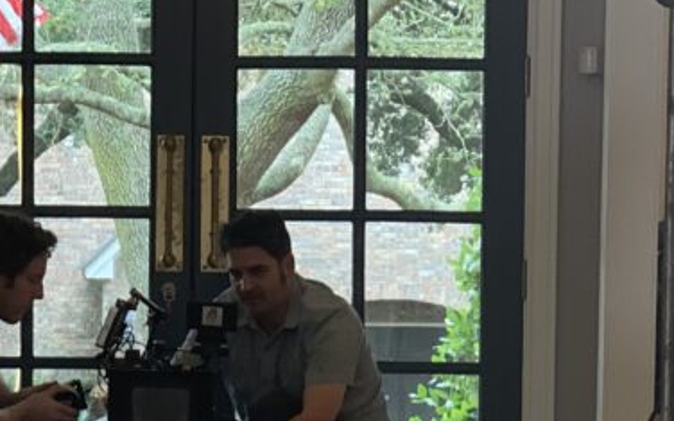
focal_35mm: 176
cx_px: 186
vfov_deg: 7.3
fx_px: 3233
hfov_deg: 11.9
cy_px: 666
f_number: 2.4
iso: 100
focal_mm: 6
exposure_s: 1/63
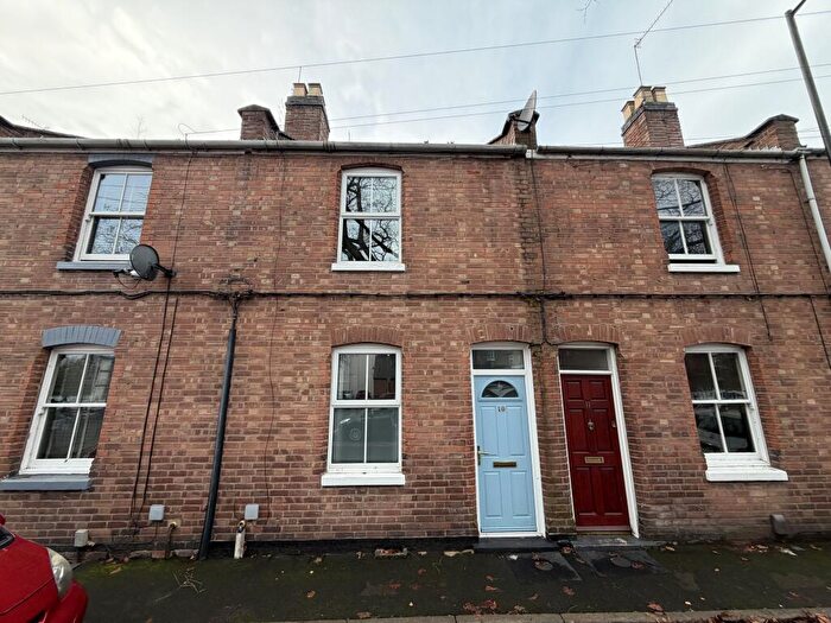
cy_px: 312
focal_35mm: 14
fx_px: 336
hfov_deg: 102.1
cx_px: 416
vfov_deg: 85.7
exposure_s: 1/161
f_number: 2.2
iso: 50
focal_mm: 2.22
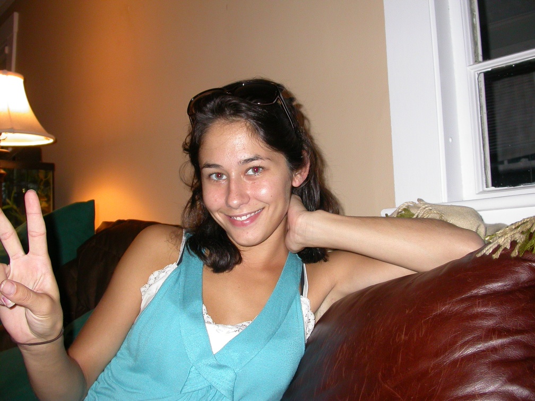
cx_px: 268
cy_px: 200
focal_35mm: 38
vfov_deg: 37.7
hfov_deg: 49.0
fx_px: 587
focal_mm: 7.85
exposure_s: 1/60
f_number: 2.6
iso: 200
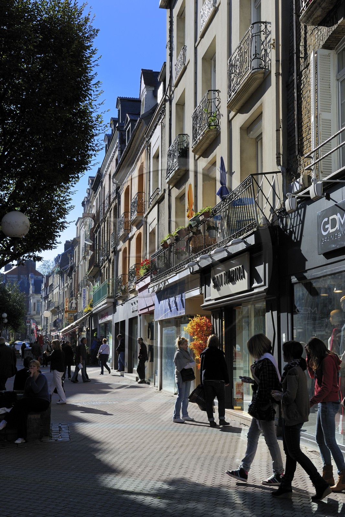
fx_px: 690
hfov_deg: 28.1
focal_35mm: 48
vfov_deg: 41.1
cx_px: 172
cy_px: 258
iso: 200
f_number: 13
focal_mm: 48
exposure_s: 1/160
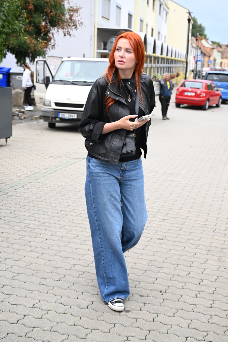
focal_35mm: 49
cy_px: 171
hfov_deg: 27.5
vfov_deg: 40.3
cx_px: 114
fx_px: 465
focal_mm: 49
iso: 4000
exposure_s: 1/2000
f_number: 5
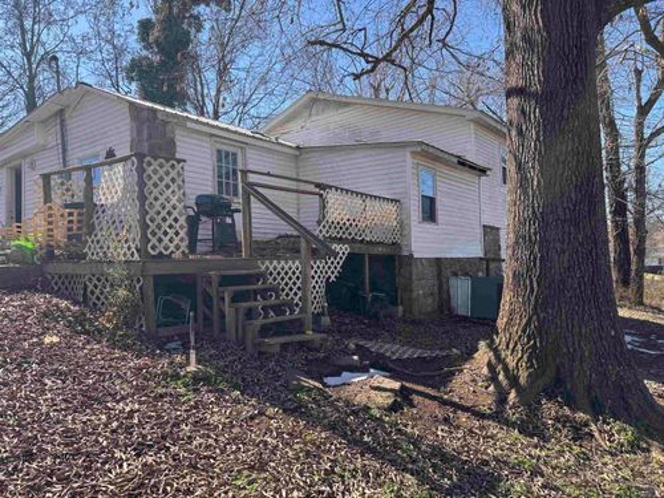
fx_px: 499
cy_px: 249
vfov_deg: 53.1
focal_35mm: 26
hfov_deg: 67.3
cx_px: 332
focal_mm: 5.96
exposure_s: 1/1037
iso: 50
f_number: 1.6
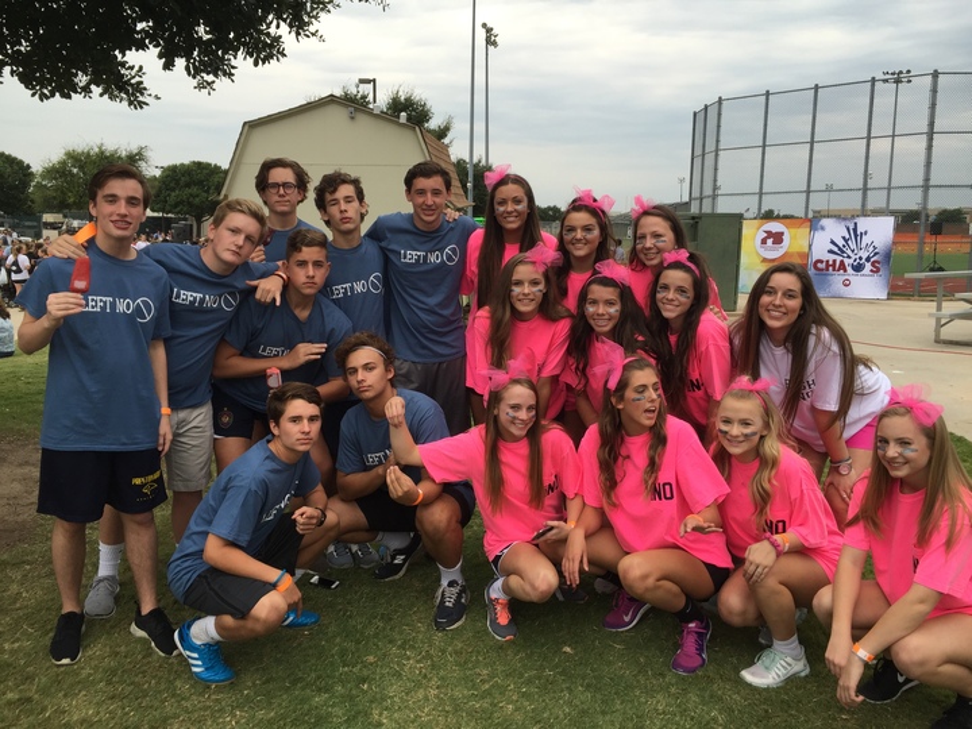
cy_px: 364
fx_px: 814
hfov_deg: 61.7
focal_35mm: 29
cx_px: 486
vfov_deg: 48.2
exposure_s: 1/514
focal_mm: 4.15
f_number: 2.2
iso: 32
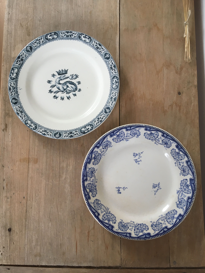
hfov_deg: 48.2
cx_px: 102
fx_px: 229
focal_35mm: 29
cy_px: 136
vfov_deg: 61.7
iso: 64
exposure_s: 1/33
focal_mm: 4.15
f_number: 2.2
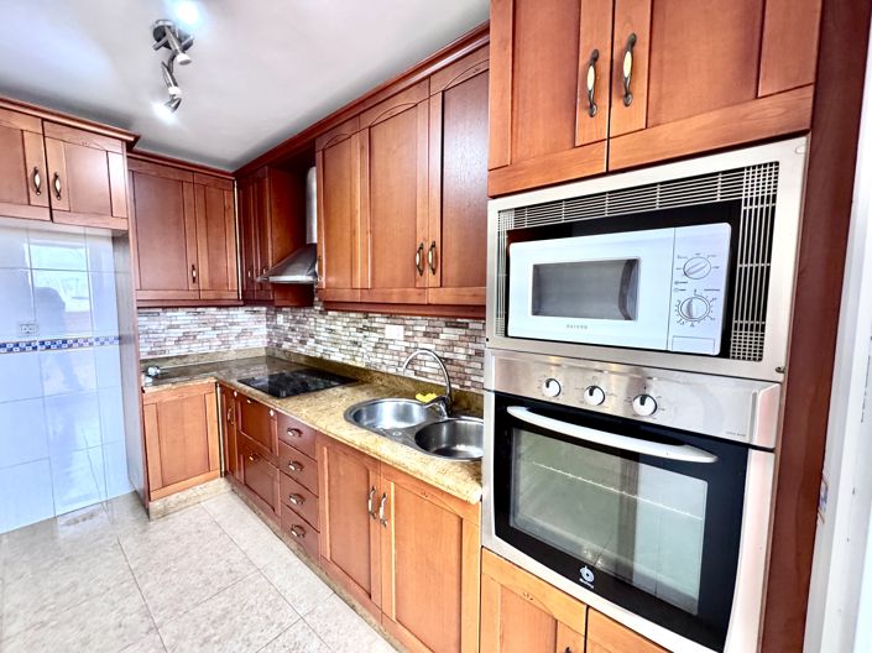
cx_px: 436
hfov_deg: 102.1
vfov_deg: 85.6
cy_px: 326
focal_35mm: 14
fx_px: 352
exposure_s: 1/88
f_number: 2.2
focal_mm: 2.22
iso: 320
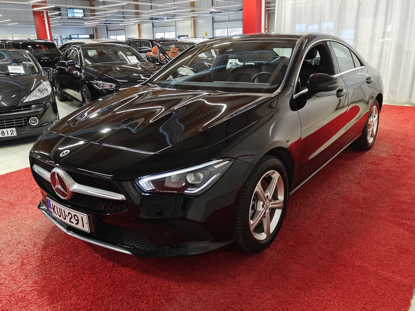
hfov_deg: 61.7
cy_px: 156
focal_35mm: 29
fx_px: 348
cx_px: 208
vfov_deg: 48.2
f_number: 1.8
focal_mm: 5.59
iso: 80
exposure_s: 1/50
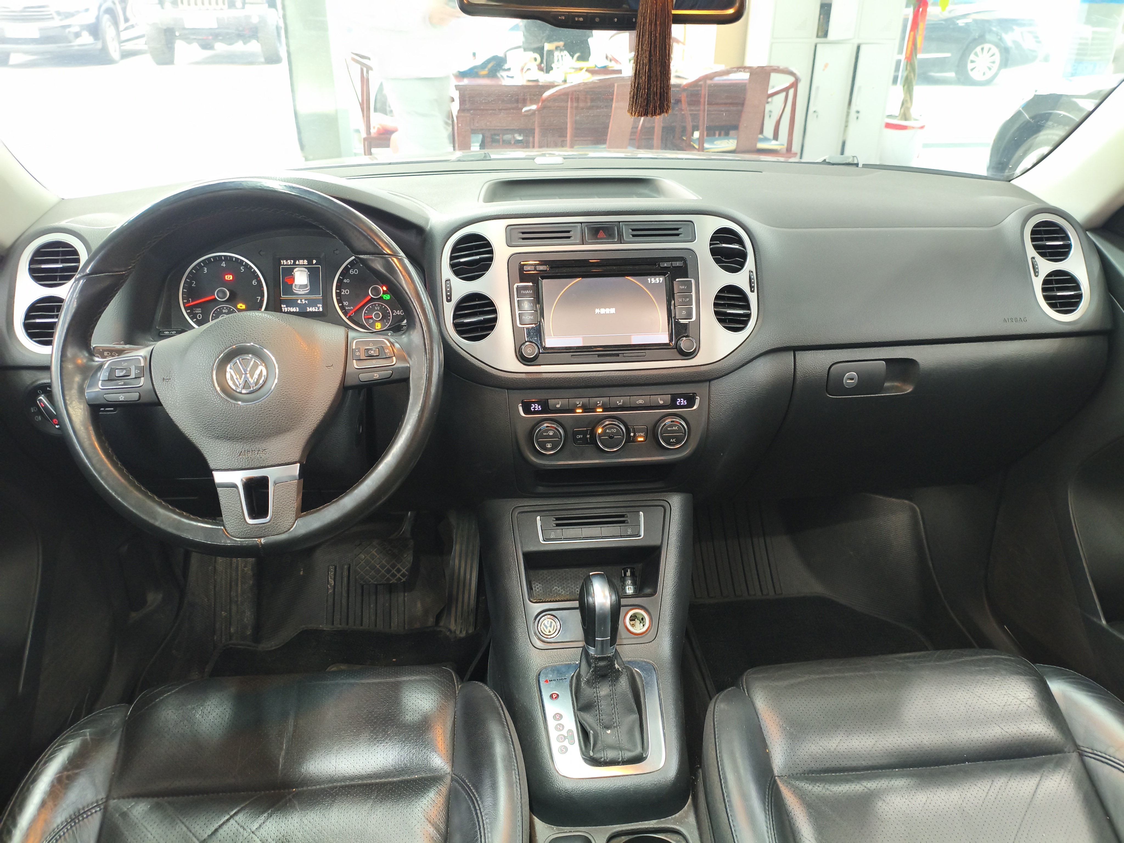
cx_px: 562
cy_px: 422
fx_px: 844
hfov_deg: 67.3
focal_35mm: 26
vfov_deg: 53.1
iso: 640
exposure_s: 1/50
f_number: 1.5
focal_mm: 4.94
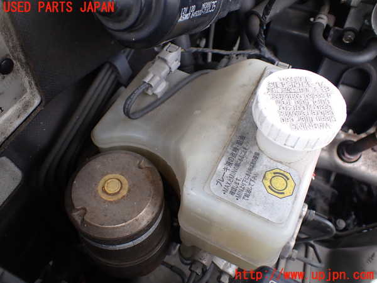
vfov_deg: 46.8
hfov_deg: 60.0
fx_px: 327
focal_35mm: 30
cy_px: 142
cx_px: 188
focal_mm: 5.4
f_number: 2.3
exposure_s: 1/125
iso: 160
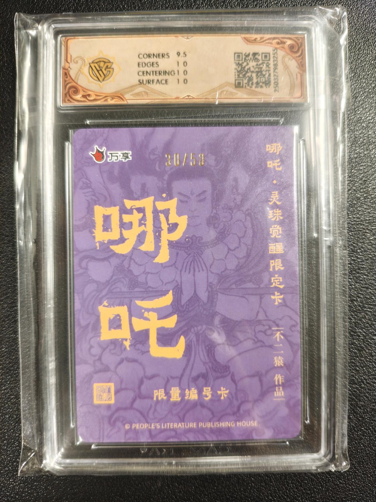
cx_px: 188
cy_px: 251
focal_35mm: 26
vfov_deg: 67.3
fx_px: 377
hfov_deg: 53.1
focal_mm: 4.94
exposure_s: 1/50
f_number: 1.5
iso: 500
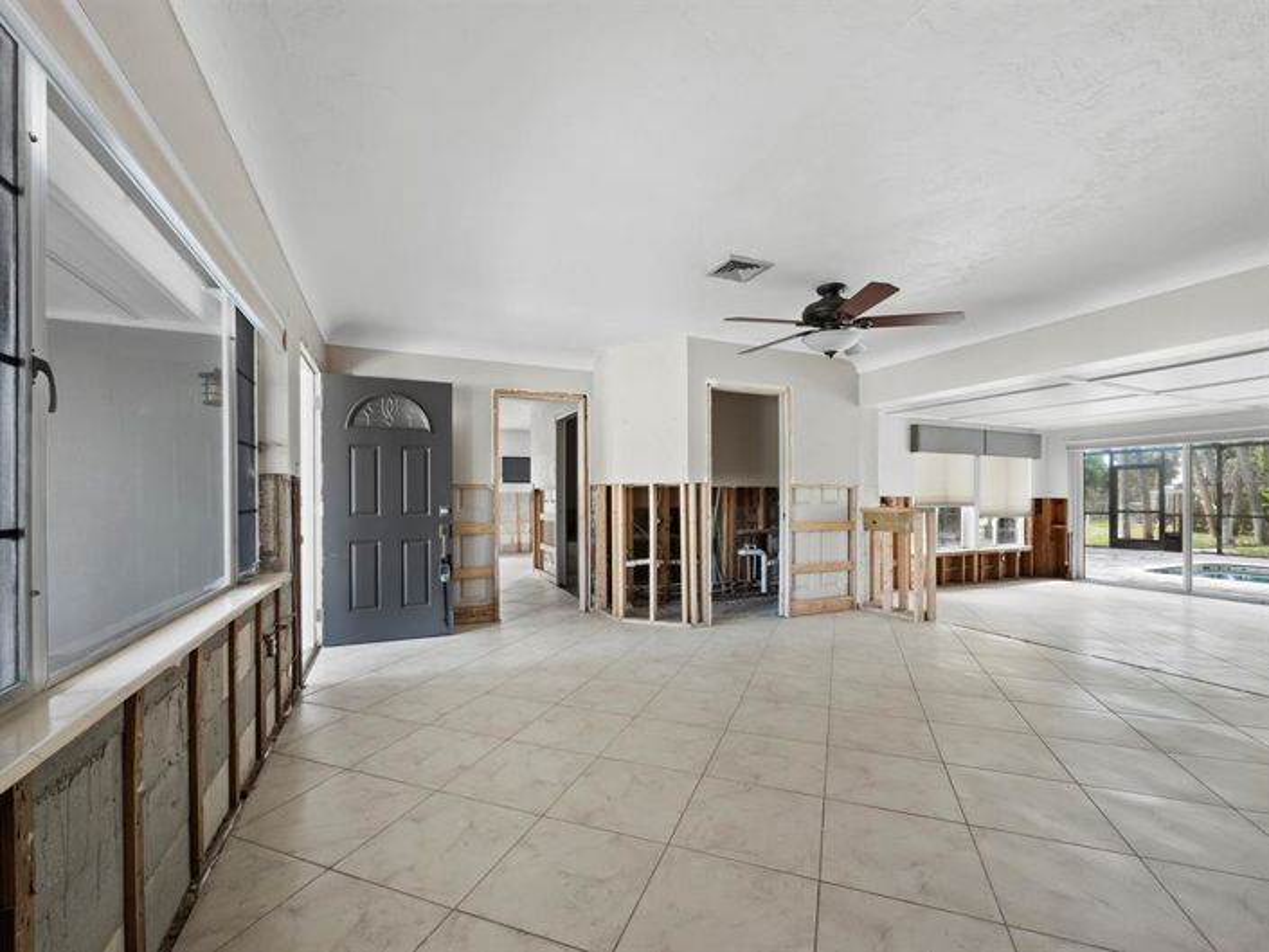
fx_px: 513
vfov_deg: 85.7
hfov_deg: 102.1
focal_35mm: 14
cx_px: 634
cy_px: 476
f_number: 11
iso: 400
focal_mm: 7
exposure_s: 1
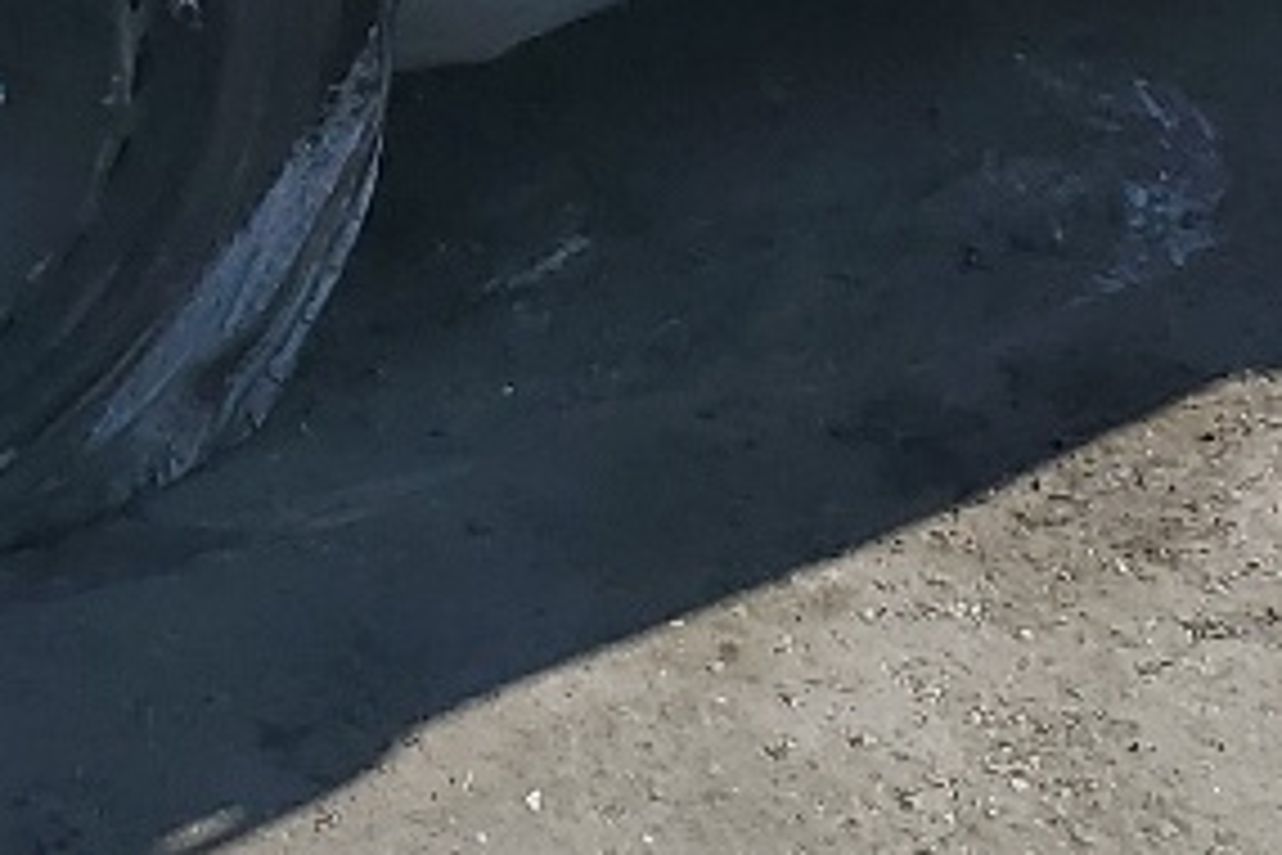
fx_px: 5412
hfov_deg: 13.3
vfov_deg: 8.7
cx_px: -31
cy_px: -698
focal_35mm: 152
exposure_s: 1/3333
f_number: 1.5
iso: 50
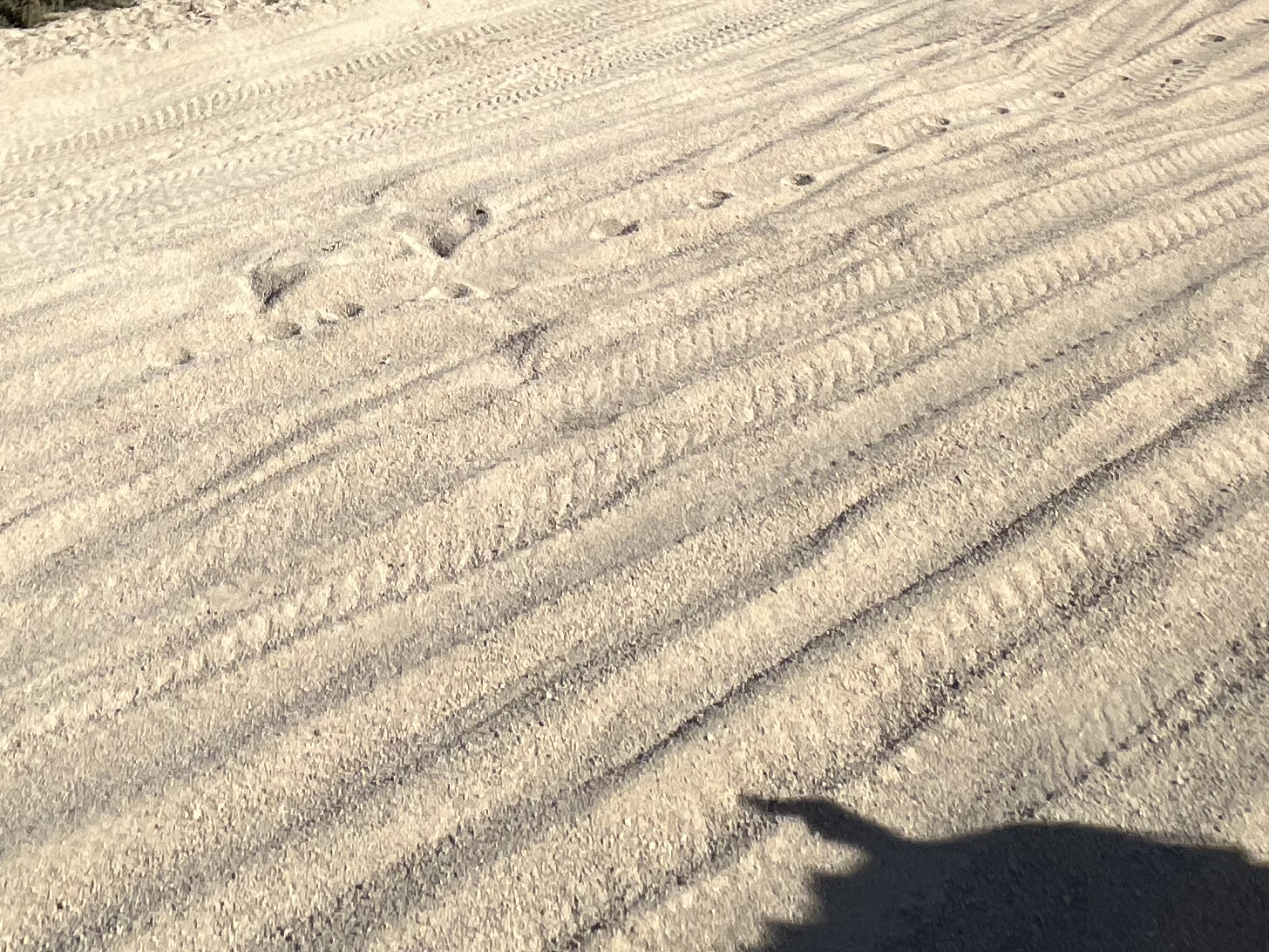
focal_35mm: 36
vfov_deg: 29.9
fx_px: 1320
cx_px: 316
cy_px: -340
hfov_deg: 49.3
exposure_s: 1/2273
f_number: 1.8
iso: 32
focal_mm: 1.57
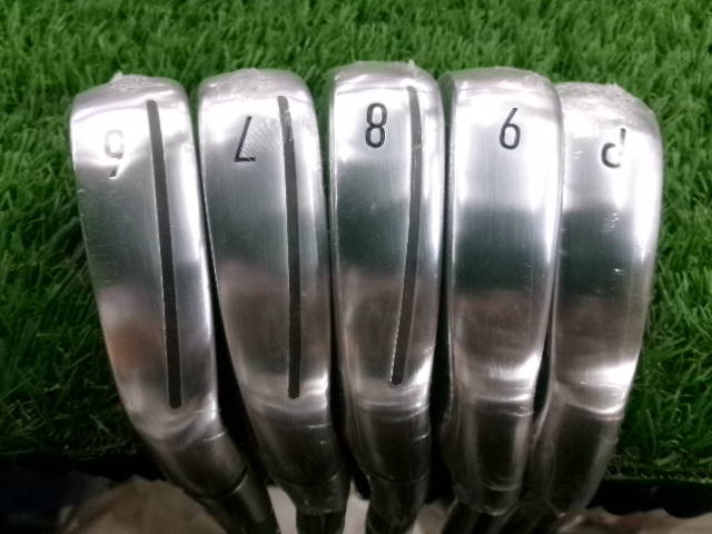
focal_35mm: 28
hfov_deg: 63.4
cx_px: 356
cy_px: 267
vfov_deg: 49.7
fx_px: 576
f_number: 3.9
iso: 800
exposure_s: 1/90
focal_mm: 5.1
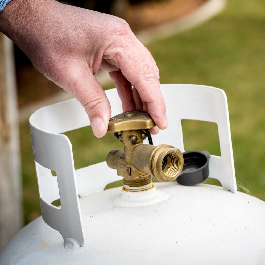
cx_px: 192
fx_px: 1109
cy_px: 132
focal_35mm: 128
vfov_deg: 13.6
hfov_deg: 13.6
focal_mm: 100
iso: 100
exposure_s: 1/60
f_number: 5.6
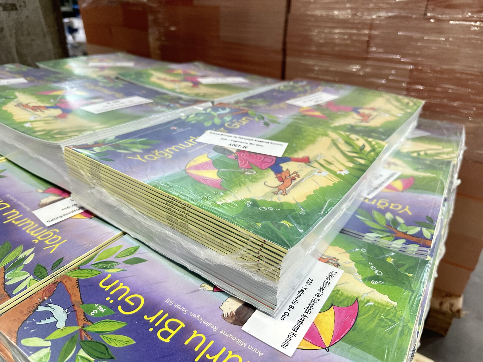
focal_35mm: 24
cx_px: 242
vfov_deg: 56.8
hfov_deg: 71.6
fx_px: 335
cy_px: 181
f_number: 1.78
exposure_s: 1/50
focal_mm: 6.86
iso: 320
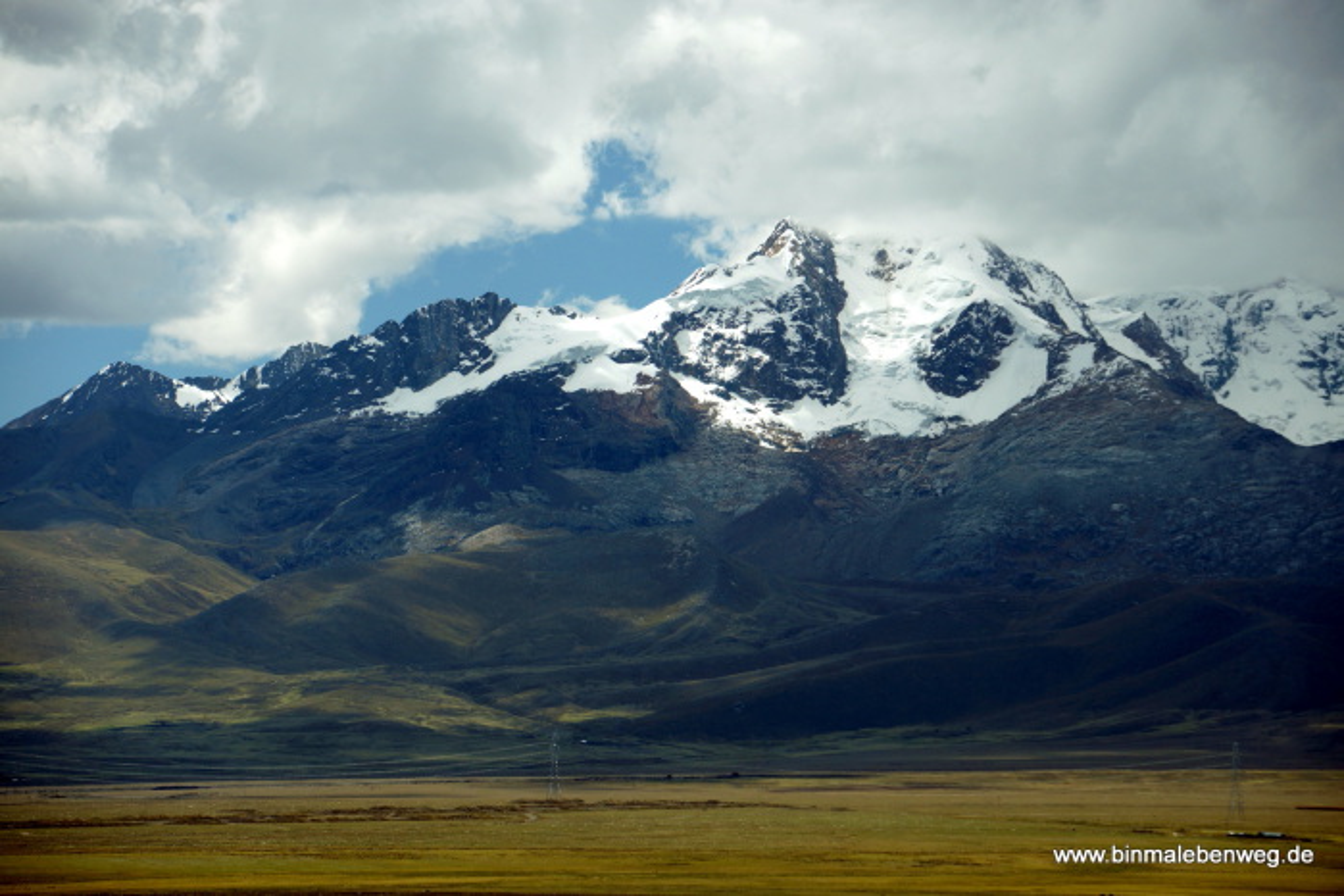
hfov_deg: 15.2
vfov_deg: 10.2
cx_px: 672
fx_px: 5040
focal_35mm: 135
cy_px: 448
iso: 100
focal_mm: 90
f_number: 6.3
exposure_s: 1/400
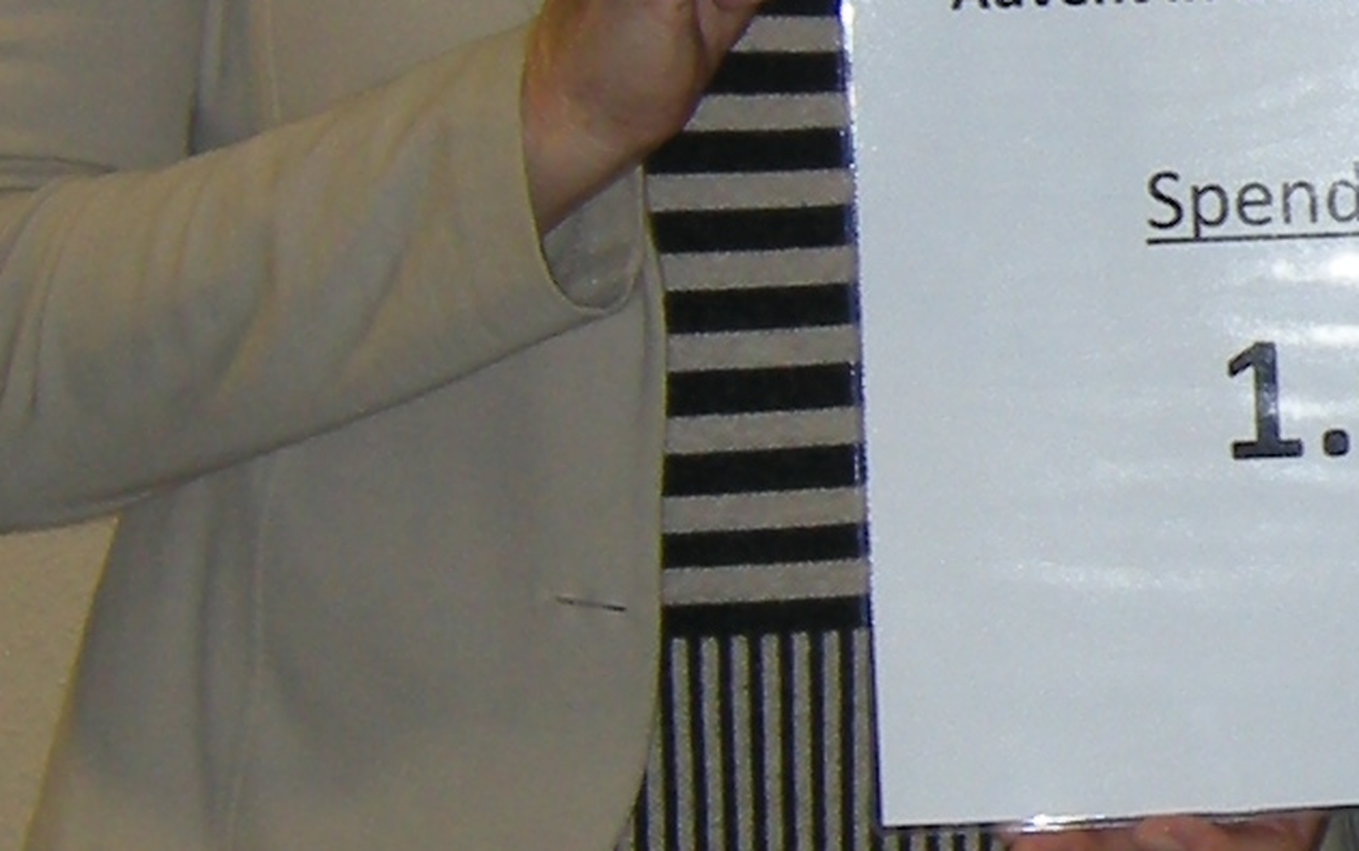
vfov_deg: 5.6
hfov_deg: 8.5
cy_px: 536
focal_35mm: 235
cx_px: 2724
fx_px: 8708
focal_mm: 7.5
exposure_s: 1/30
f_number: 2.7
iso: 64
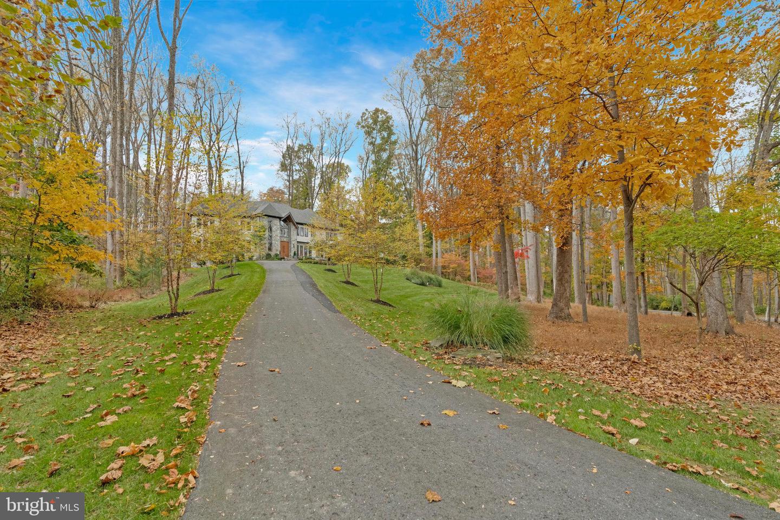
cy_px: 260
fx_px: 347
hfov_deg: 96.8
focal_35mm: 16
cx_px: 390
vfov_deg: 73.7
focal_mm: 16
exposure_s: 1/640
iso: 1250
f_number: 7.1
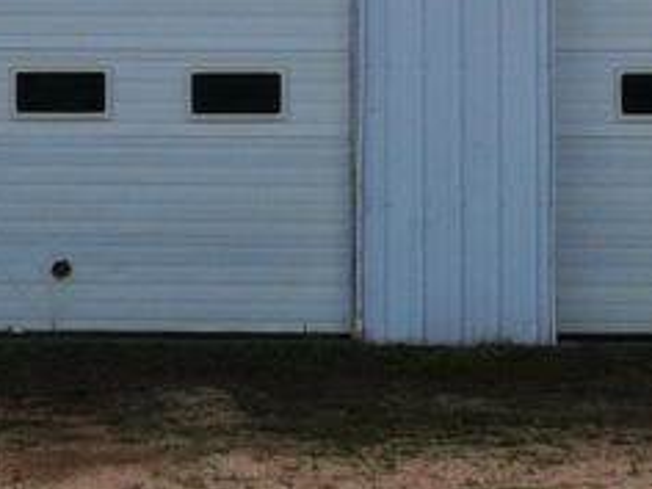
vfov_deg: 11.1
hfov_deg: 15.1
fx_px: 2449
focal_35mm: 130
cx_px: 119
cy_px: -146
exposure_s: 1/1600
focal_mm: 4.39
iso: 110
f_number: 2.8
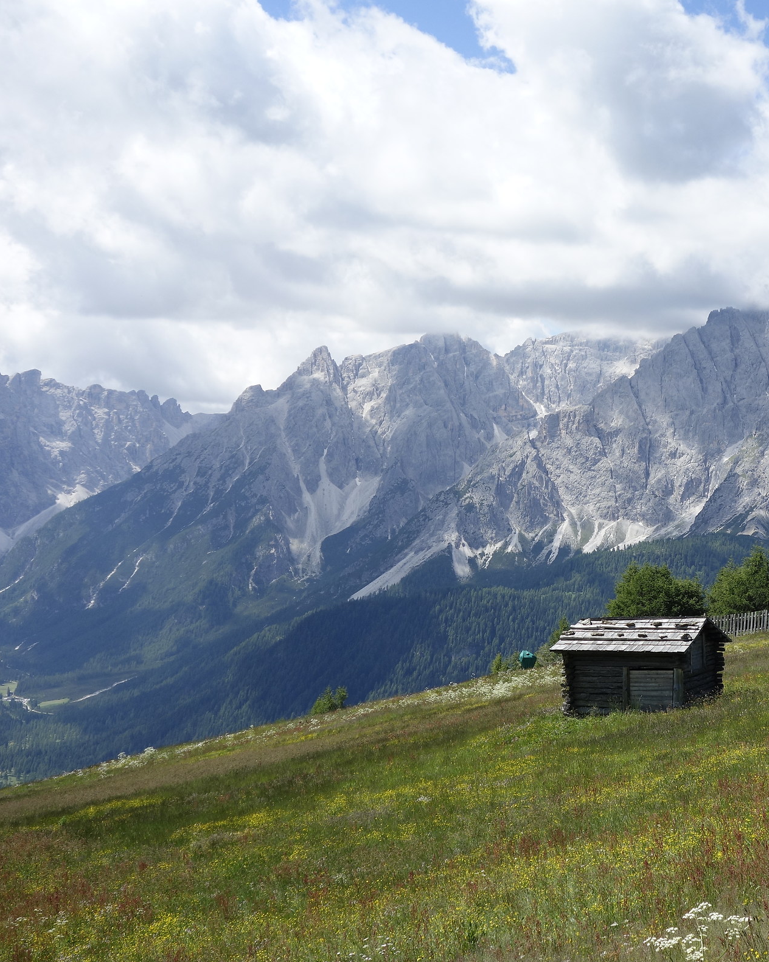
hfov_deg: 26.0
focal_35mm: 57
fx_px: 1622
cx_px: 661
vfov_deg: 33.0
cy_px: 484
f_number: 4.5
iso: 125
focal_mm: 14.75
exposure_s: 1/640
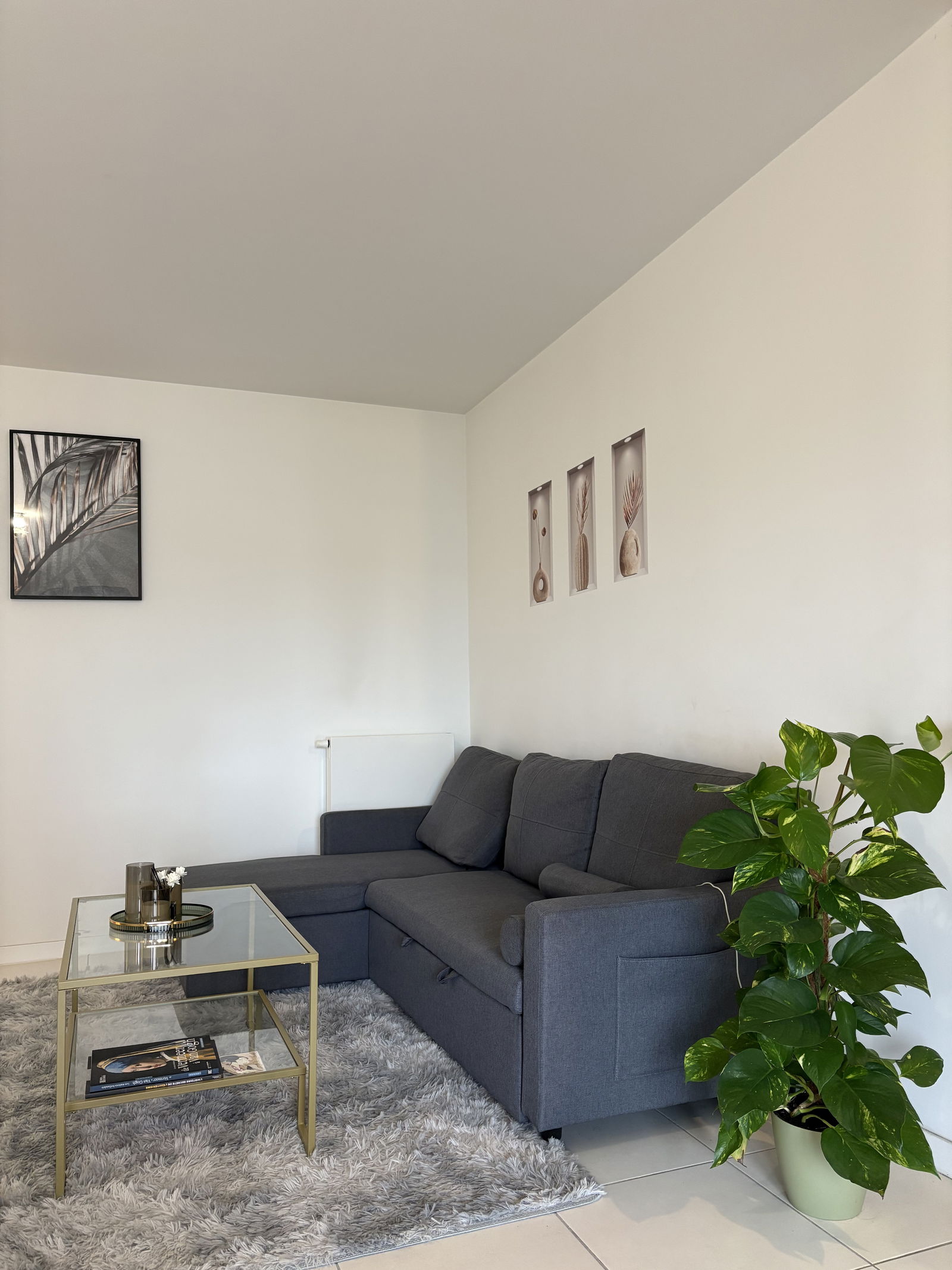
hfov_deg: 53.1
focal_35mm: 26
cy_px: 635
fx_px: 953
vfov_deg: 67.3
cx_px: 476
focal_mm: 5.96
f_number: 1.6
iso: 160
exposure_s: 1/50
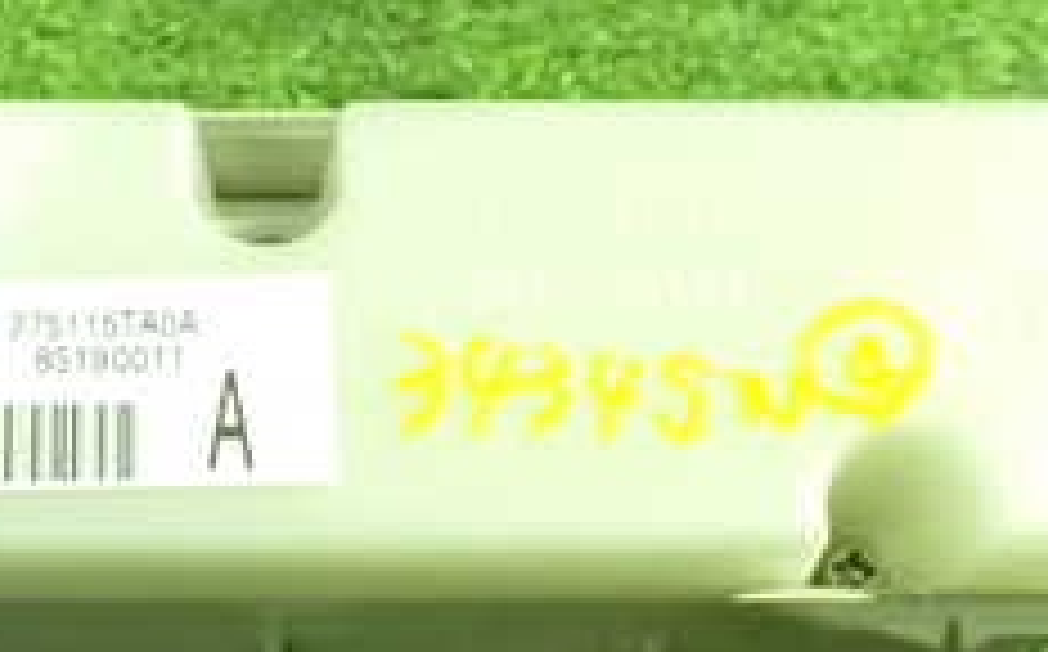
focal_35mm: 82
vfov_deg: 15.8
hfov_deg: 24.9
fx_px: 2339
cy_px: 418
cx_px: 238
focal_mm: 5.4
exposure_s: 1/30
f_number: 2.3
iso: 1250
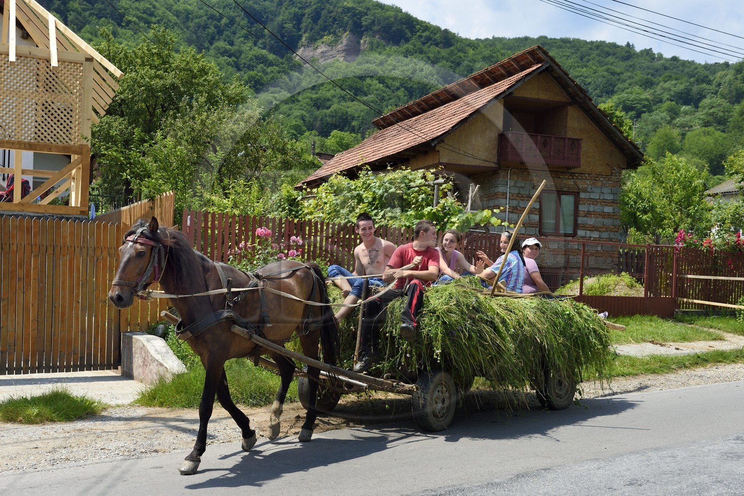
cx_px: 372
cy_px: 248
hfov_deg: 50.7
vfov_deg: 35.0
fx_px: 785
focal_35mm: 38
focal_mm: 38
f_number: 8
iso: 200
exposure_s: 1/500
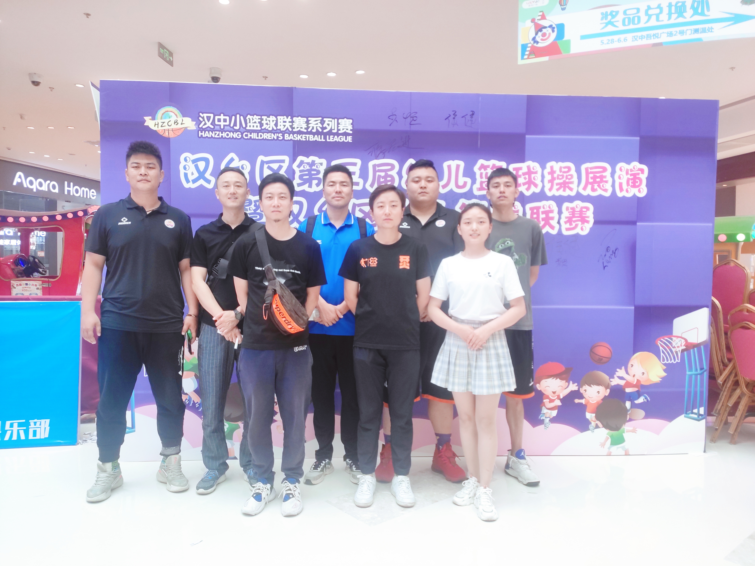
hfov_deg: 67.3
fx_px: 567
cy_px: 283
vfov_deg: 53.1
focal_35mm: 26
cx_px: 378
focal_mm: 4.77
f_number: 1.75
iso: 125
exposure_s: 1/100
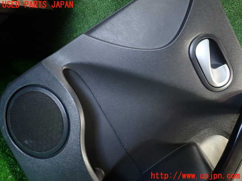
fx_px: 175
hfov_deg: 69.4
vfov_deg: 54.9
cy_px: 90
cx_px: 121
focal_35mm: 25
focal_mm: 4.5
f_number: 2
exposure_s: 1/30
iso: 200
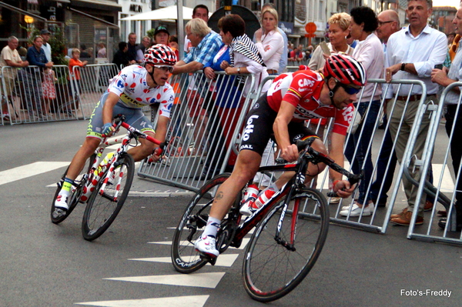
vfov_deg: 18.2
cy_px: 154
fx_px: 962
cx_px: 231
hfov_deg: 27.0
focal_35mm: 75
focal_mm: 50
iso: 3200
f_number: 4.5
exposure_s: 1/1250
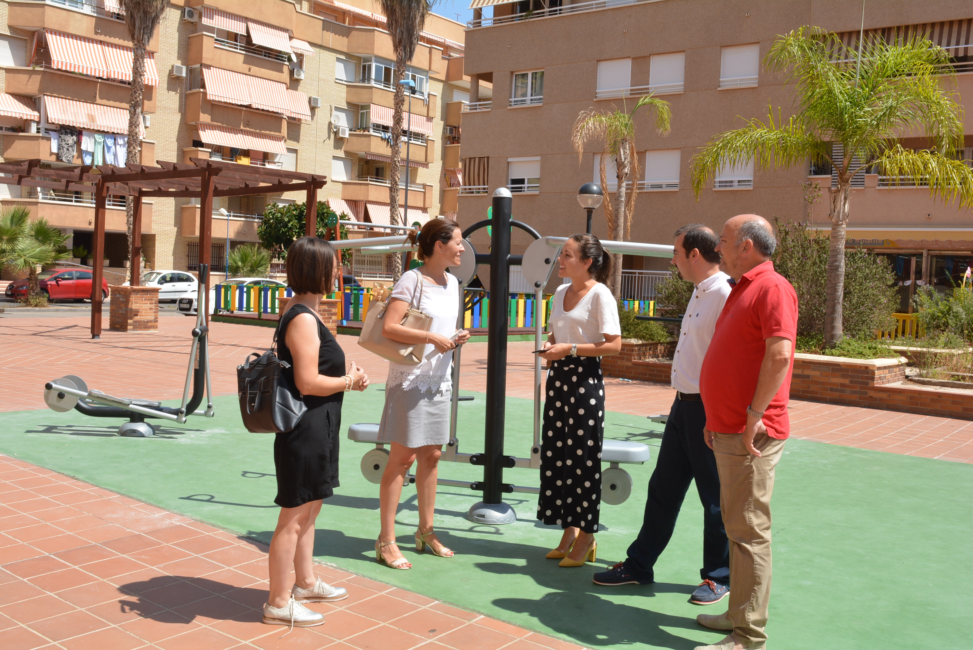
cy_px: 325
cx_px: 486
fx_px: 974
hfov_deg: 53.1
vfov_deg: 36.9
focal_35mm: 36
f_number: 18
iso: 400
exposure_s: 1/200
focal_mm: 24
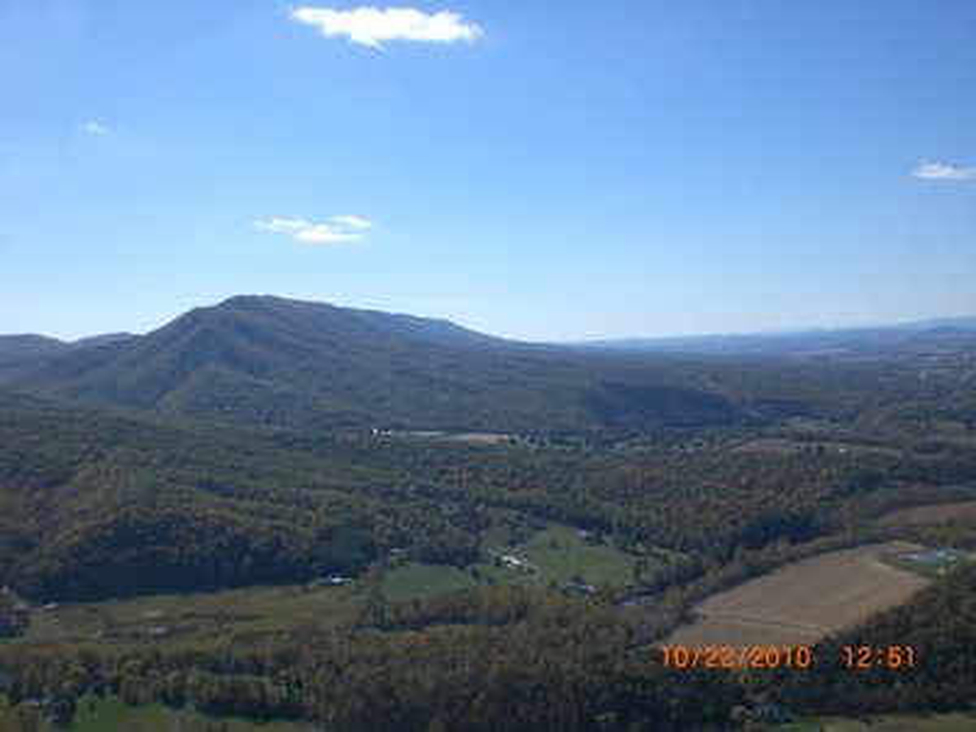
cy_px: 366
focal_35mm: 38
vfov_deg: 37.7
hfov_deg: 49.0
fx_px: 1071
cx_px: 488
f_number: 4.4
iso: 50
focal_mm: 6.3
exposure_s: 1/640
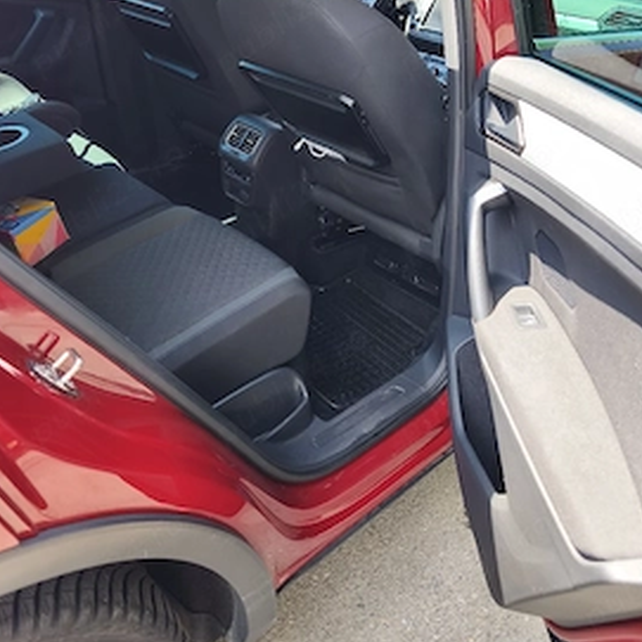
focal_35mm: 30
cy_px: 230
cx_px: 339
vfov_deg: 53.3
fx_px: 629
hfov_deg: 54.0
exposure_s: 1/109
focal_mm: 6.18
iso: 50
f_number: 1.65
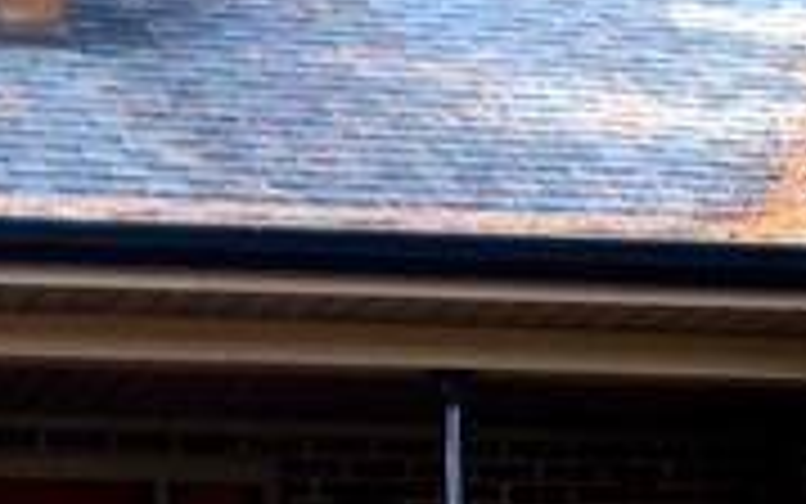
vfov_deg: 7.3
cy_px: 837
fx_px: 3867
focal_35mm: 176
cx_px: 189
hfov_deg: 11.9
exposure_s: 1/120
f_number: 2.2
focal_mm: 4.15
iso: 25
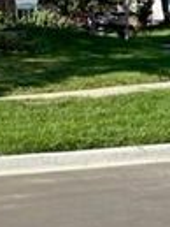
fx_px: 876
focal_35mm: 134
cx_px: -175
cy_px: -78
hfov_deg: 10.2
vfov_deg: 14.1
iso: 50
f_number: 1.6
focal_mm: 5.96
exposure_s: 1/1706
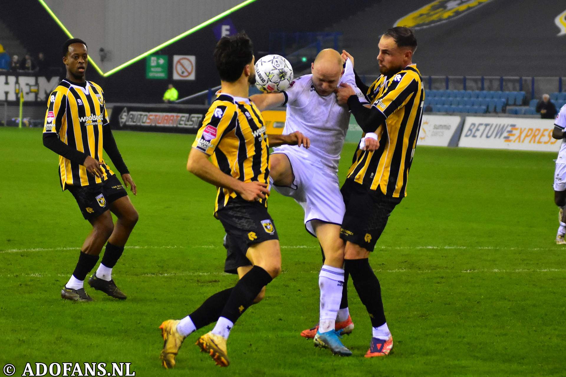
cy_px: 188
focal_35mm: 105
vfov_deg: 13.0
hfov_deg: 19.5
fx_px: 1651
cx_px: 283
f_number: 2.8
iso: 2800
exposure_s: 1/1000
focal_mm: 70
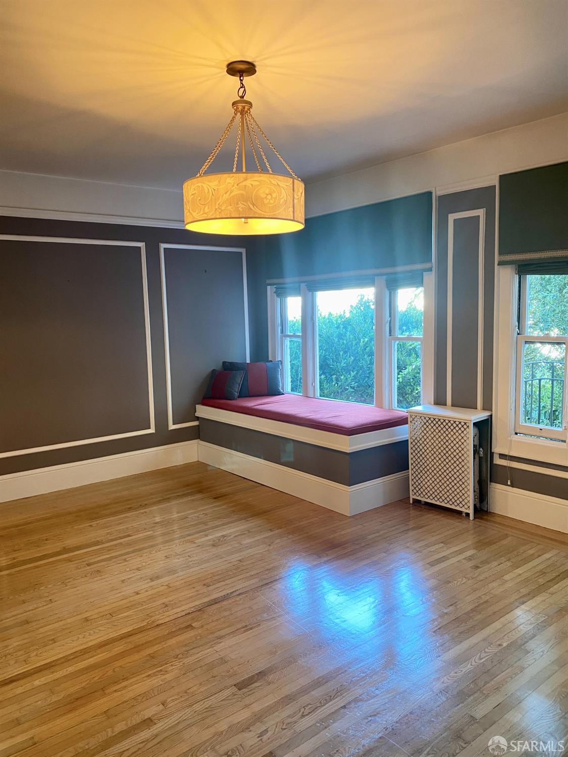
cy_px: 378
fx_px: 569
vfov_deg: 67.3
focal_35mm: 26
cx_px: 284
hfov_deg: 53.1
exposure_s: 1/60
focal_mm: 4.25
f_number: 1.8
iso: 160
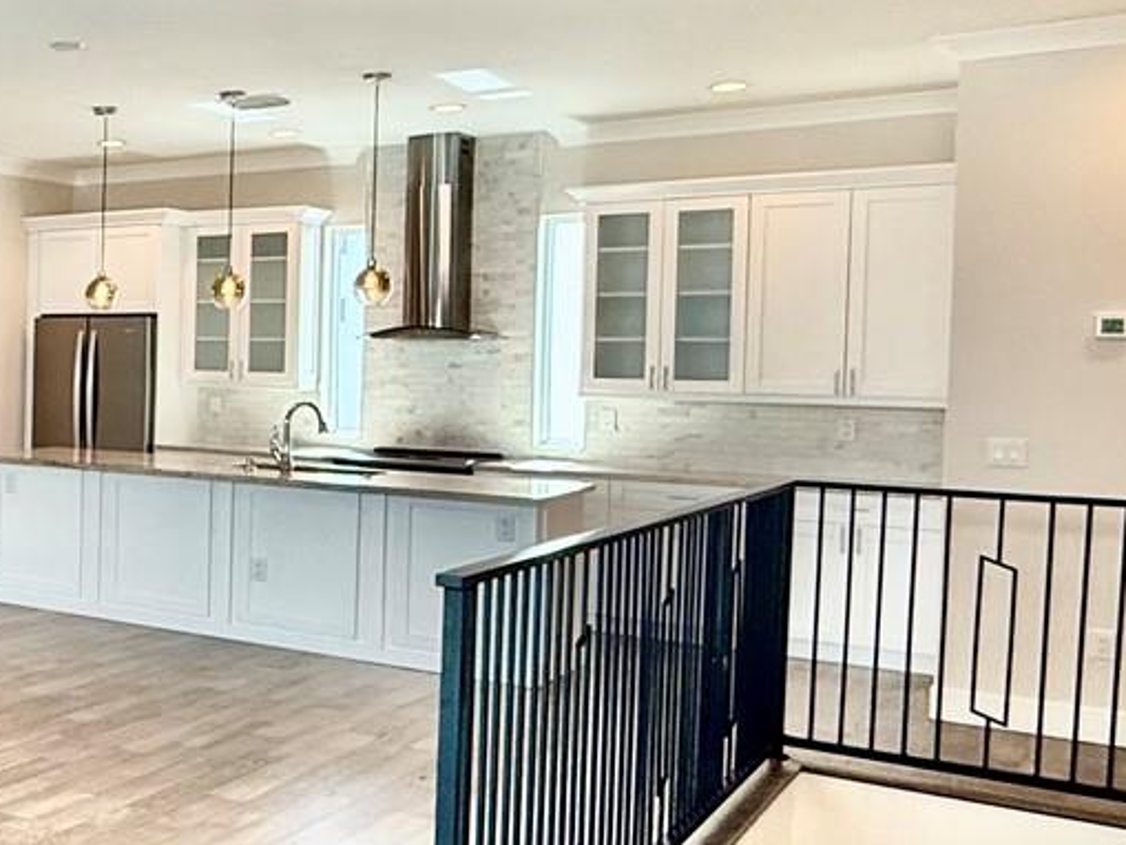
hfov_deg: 32.8
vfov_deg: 32.9
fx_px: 1432
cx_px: -316
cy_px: 387
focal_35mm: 44
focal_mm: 2.22
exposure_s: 1/120
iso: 160
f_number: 2.2
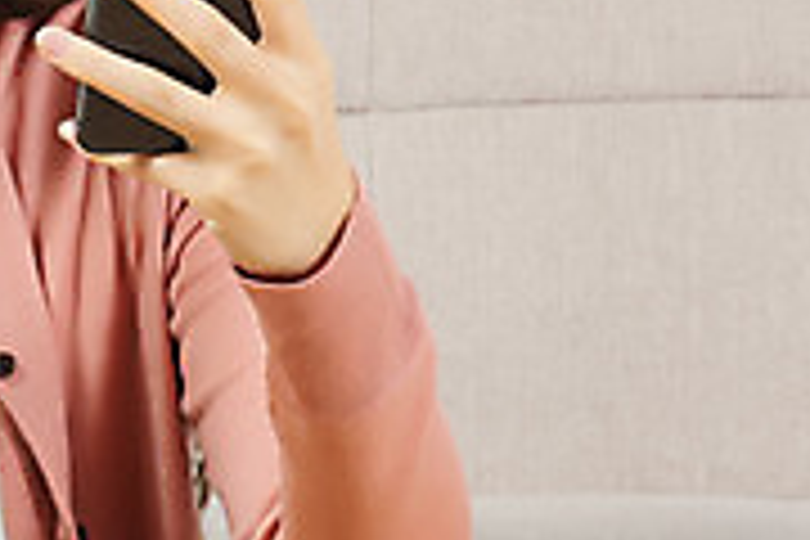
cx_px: -362
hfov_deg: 3.9
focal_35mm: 532
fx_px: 11969
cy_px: 76
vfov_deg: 2.6
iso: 100
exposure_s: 1/125
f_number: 11
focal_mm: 160
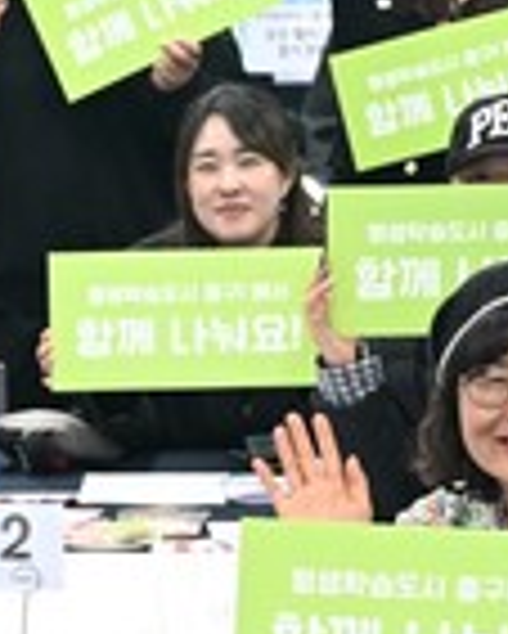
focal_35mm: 192
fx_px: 3604
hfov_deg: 8.1
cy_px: 436
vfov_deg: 10.0
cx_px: 202
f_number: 5.6
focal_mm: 48
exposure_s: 1/160
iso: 3200
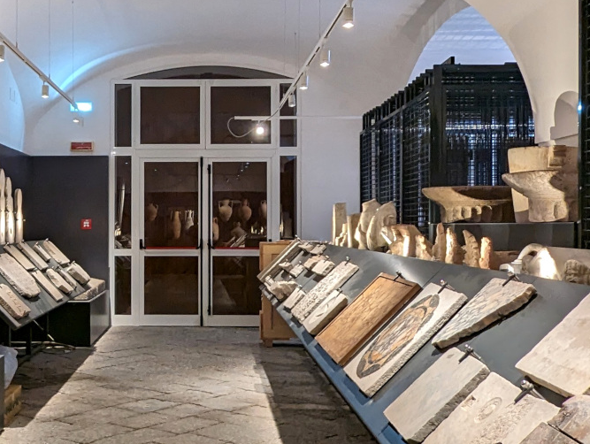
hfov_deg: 38.9
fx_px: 819
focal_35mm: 48
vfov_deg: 30.3
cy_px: 208
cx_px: 169
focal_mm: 2.35
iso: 120
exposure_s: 1/47.7
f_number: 2.2
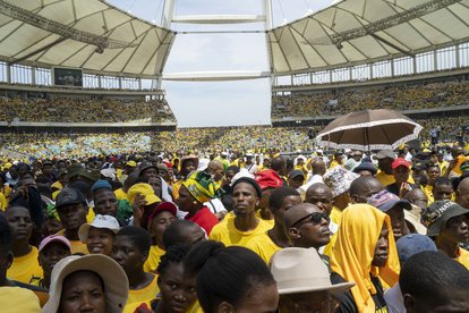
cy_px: 156
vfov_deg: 37.9
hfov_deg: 54.4
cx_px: 234
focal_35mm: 35
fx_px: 456
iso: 100
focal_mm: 35
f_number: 13
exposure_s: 1/125
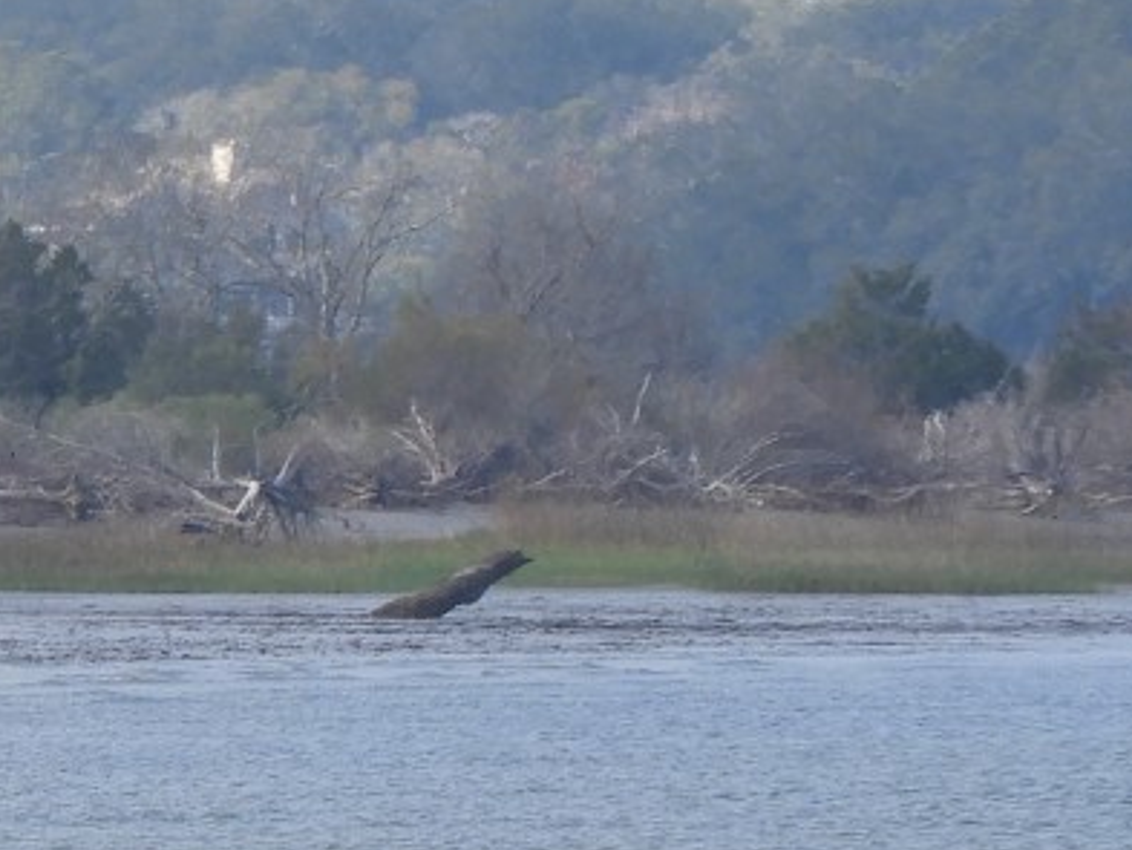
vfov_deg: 0.9
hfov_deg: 1.2
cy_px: 694
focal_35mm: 1649
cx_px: -717
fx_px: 53941
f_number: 5.6
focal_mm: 80.6
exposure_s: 1/320
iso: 100
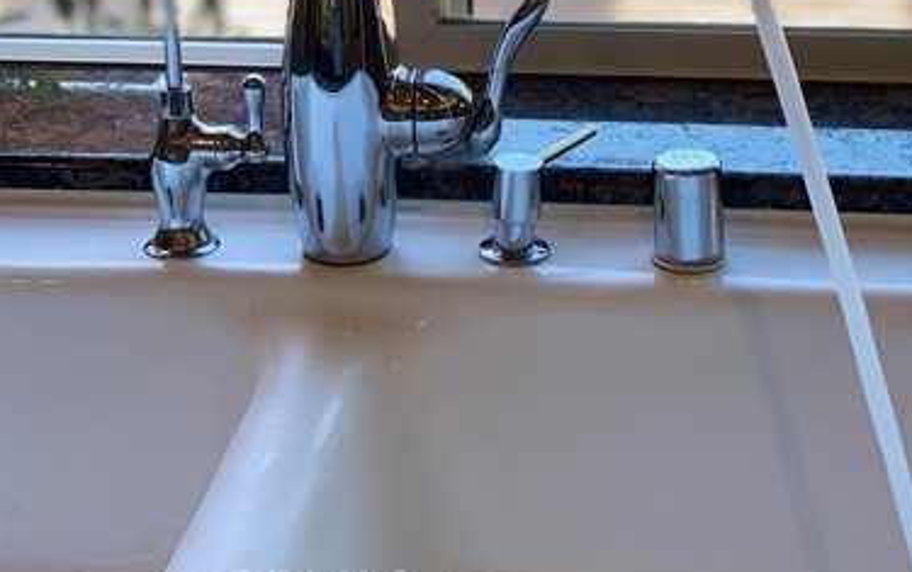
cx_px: 537
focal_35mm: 94
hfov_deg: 22.0
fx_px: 2338
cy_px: -151
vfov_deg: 13.5
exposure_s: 1/120
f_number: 2
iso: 32
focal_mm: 6
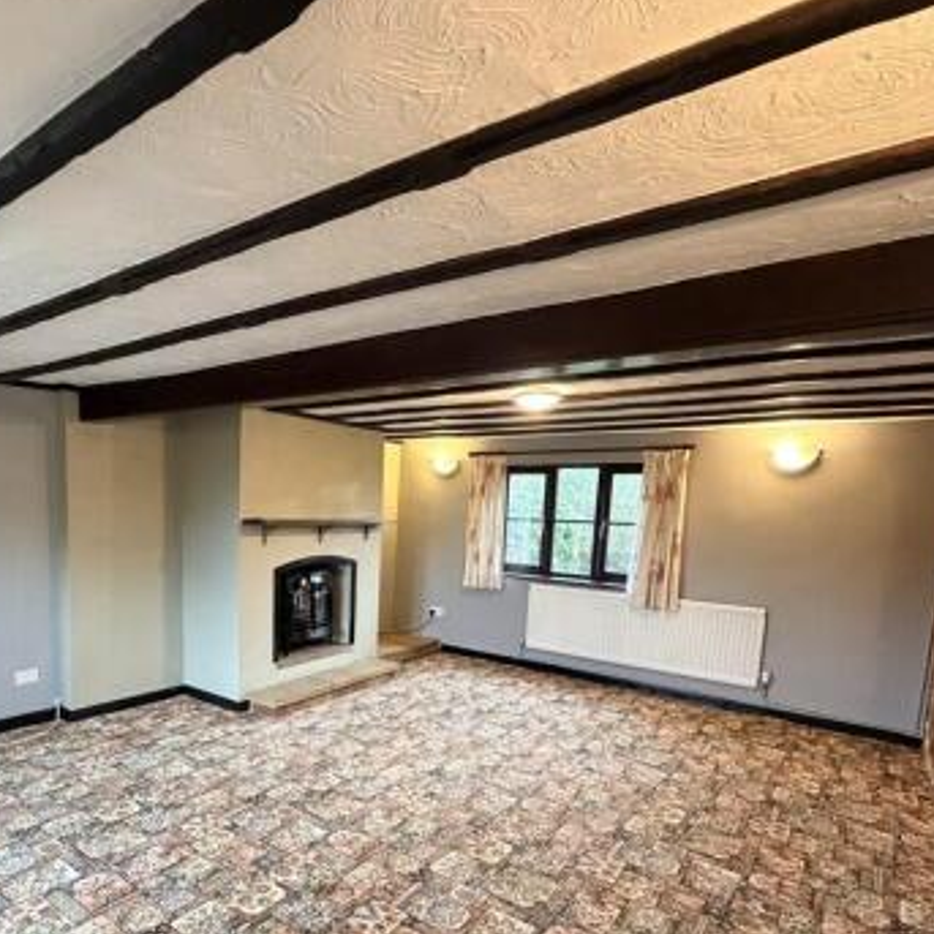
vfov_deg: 71.1
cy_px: 576
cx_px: 320
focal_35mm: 21
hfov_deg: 70.3
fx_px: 641
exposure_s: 1/50
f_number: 2.2
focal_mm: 2.22
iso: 640
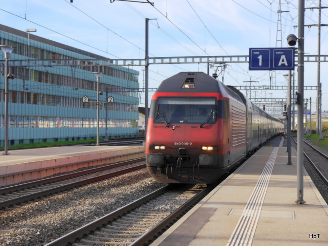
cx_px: 164
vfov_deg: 17.6
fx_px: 796
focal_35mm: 84
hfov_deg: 23.3
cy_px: 123
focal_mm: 42
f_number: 7.1
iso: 160
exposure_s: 1/250
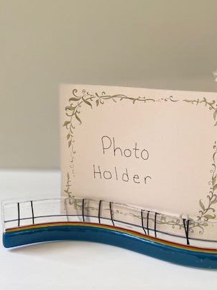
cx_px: 166
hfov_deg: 34.3
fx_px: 343
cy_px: 146
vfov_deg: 45.8
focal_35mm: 41
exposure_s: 1/121
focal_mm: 4.25
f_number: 1.8
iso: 40
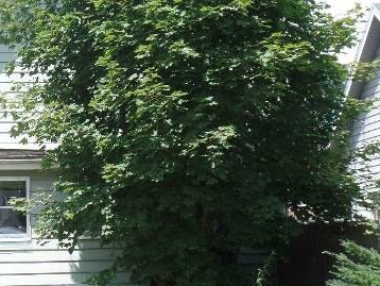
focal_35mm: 75
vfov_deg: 19.7
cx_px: 48
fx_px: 824
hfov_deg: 25.3
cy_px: 136
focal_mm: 7.5
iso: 80
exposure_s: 1/350
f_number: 3.6
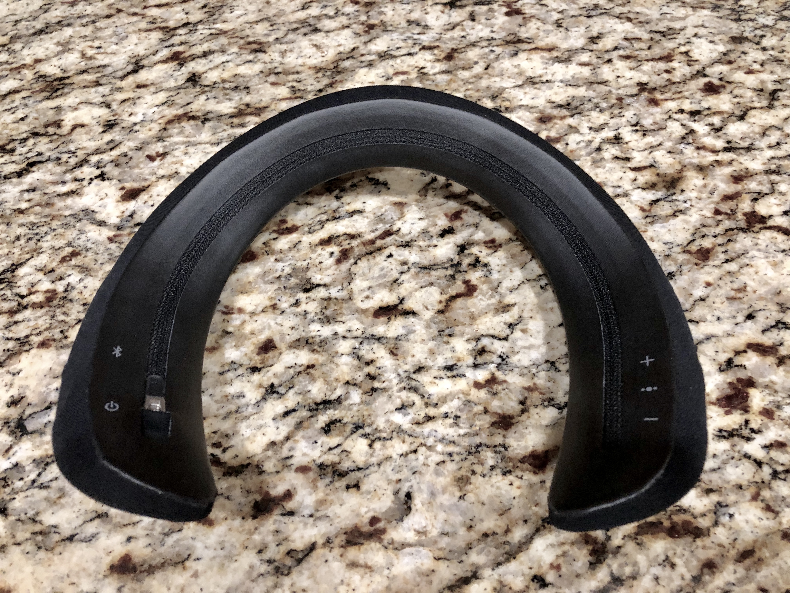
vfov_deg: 49.7
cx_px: 395
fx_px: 639
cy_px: 296
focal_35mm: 28
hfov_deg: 63.4
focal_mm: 4
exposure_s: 1/11
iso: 100
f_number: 1.8
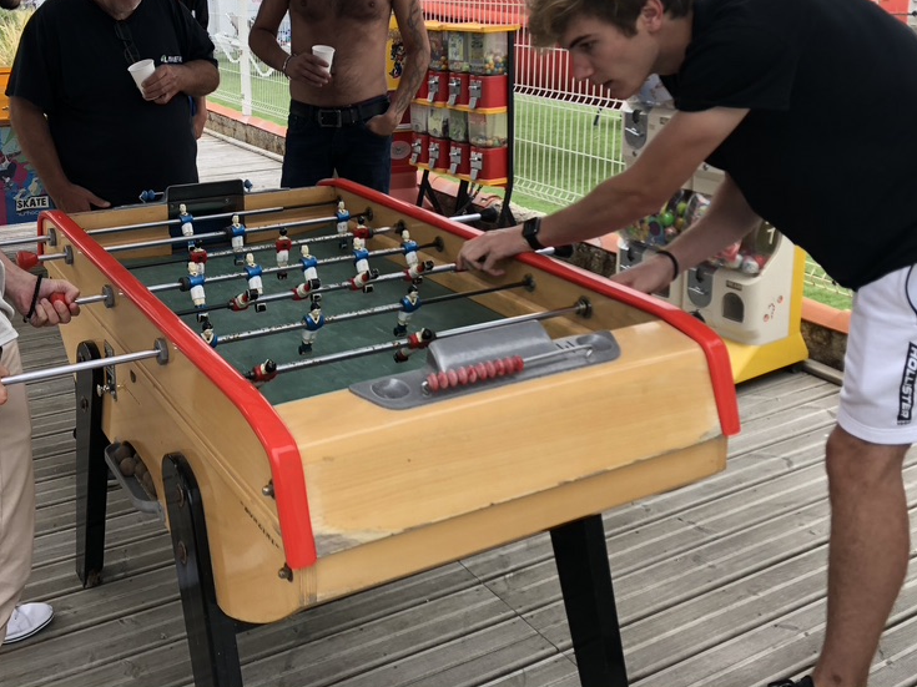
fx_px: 1033
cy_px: 216
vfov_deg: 36.3
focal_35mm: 39
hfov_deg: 47.5
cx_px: 352
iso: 25
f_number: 1.8
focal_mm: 4
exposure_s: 1/120
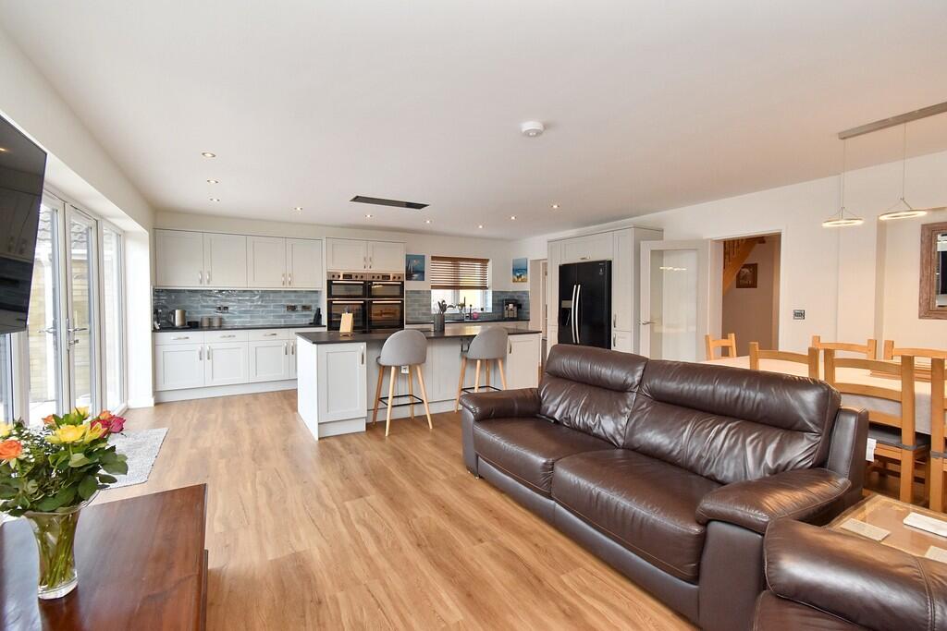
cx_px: 474
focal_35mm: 15
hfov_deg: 100.4
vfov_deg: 77.3
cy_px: 316
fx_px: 395
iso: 800
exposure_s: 1/60
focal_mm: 10
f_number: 7.1
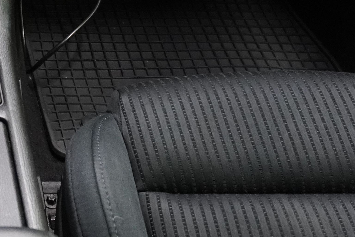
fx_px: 927
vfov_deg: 13.3
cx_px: -117
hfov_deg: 19.8
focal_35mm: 94
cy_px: -170
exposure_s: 1/30
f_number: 3.5
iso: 1600
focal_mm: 16
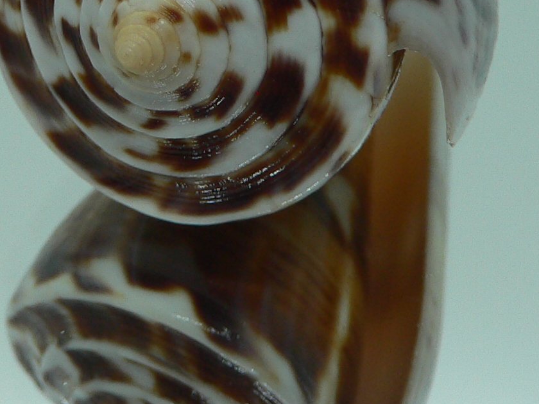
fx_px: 1308
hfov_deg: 23.2
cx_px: 185
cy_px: -3
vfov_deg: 17.2
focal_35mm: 84
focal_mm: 4.6
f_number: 2.8
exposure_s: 1/60
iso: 80
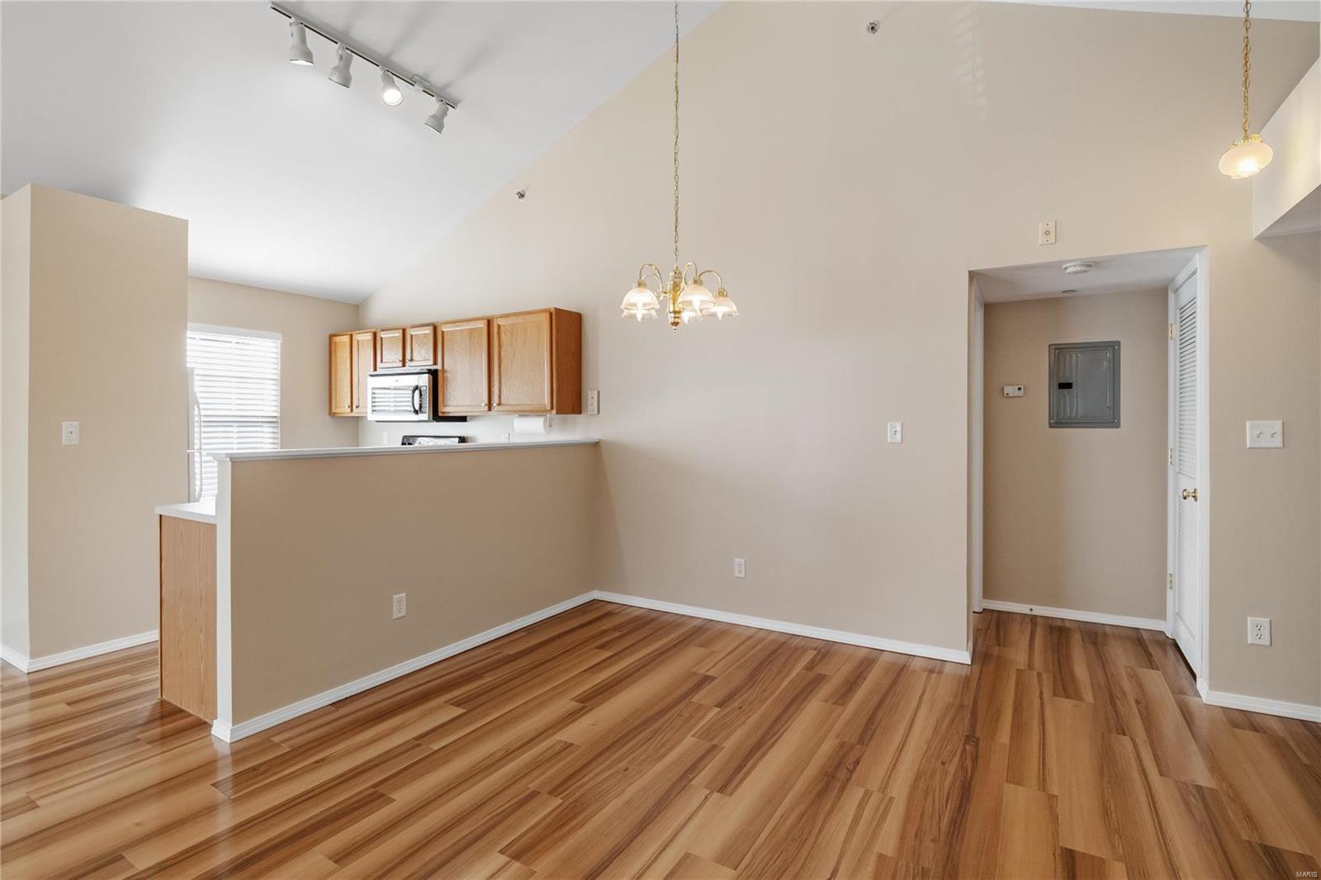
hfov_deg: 96.7
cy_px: 440
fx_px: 587
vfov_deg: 73.7
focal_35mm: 16
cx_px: 660
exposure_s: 1/25
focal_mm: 8
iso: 400
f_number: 6.3
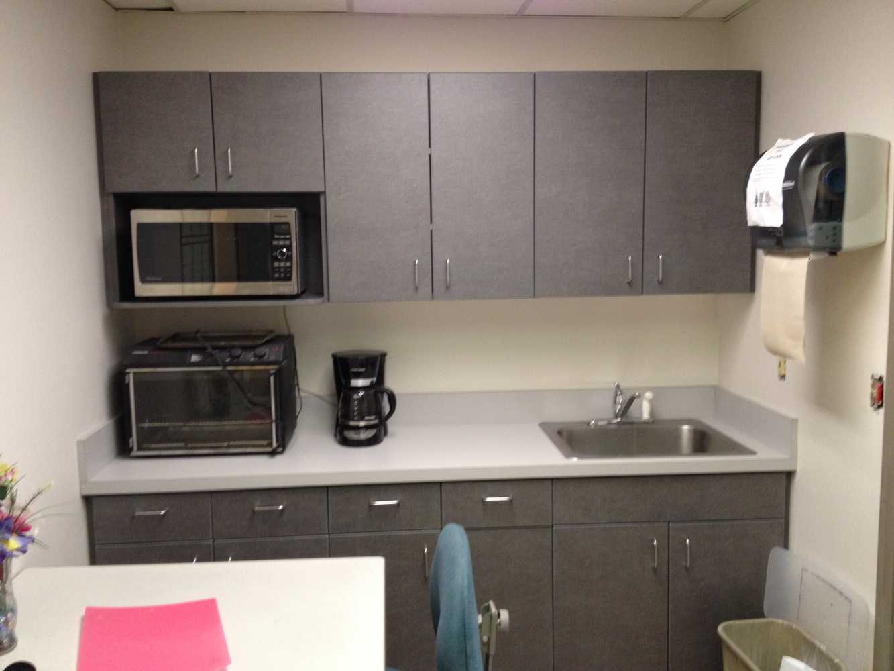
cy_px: 336
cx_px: 447
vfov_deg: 40.7
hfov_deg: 52.6
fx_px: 904
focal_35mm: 35
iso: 160
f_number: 2.4
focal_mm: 4.28
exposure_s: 1/20
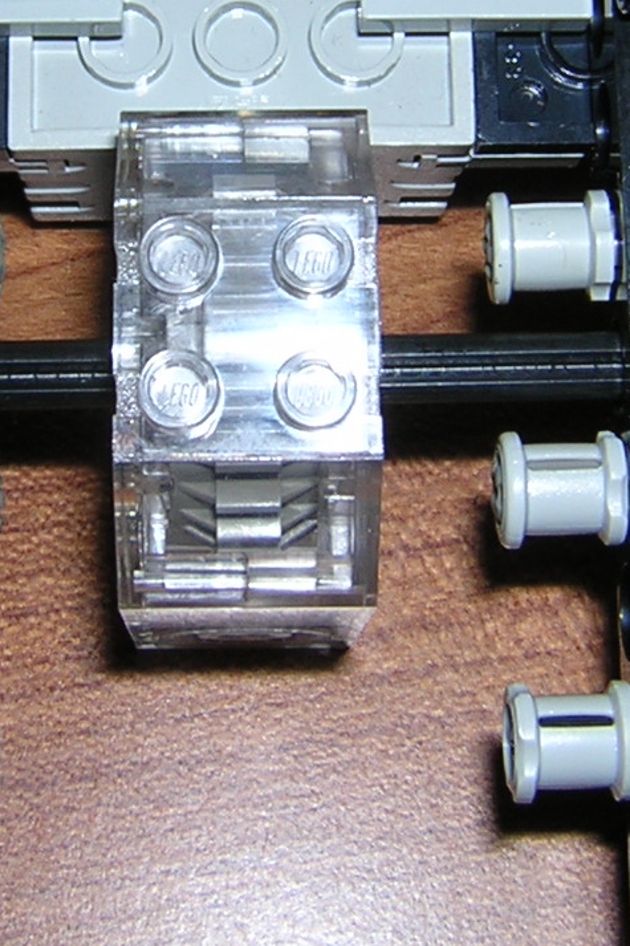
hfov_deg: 16.2
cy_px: 190
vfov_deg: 23.8
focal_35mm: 84
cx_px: 247
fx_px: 2206
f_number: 5.2
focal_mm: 4.7
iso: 100
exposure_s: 1/60.1
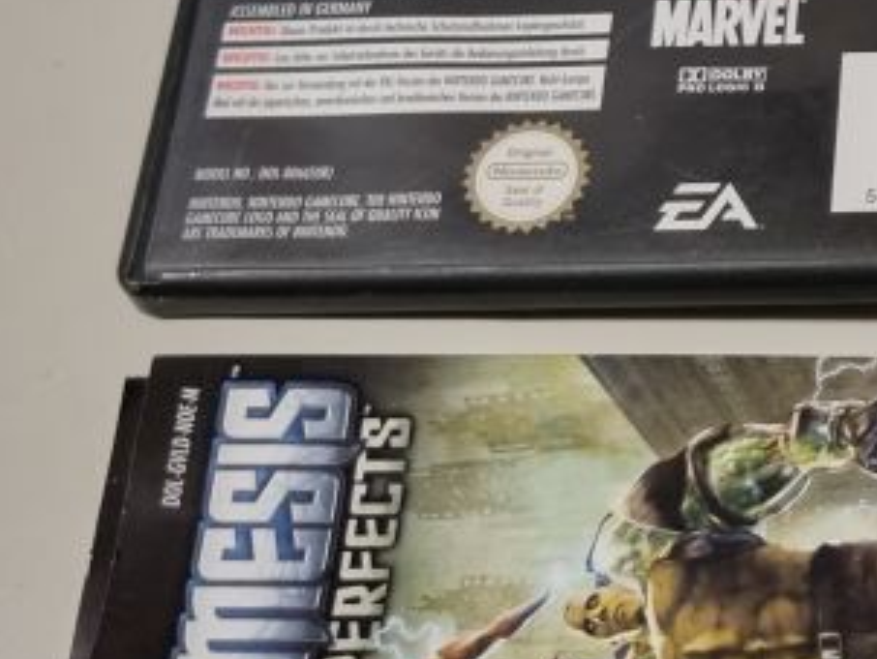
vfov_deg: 17.2
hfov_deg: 20.7
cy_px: 255
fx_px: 2181
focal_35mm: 86
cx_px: 1150
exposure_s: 1/50
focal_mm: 5.4
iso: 500
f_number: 1.8
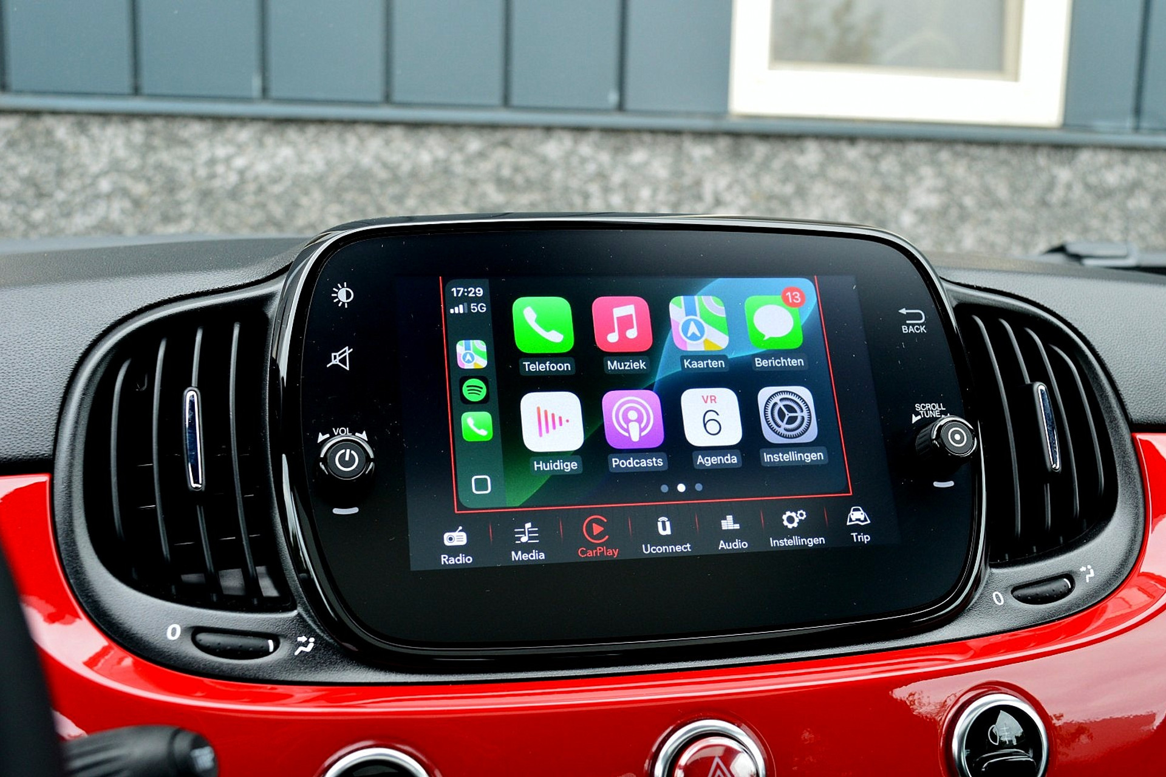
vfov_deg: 33.0
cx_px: 583
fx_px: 1312
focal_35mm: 40
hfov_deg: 47.9
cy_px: 388
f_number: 8
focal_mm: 27
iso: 450
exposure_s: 1/60
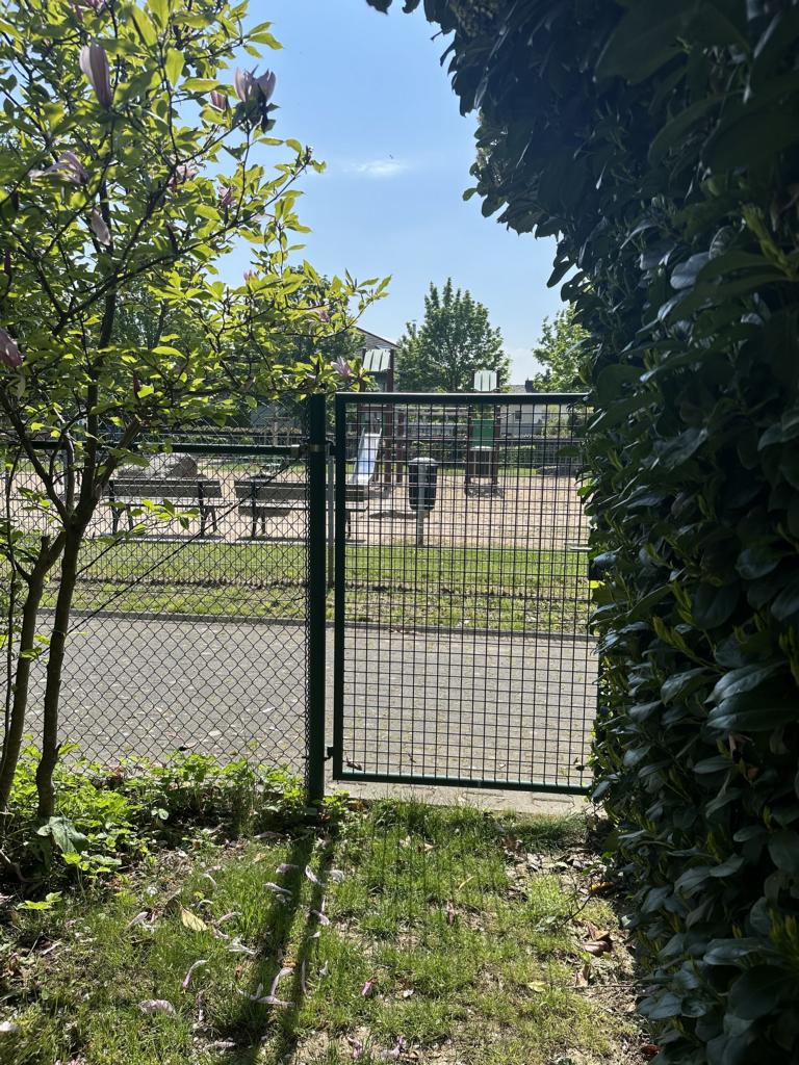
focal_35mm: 24
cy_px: 532
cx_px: 400
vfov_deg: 71.6
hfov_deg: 56.8
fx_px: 739
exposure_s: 1/3155
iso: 80
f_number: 1.78
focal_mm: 6.86
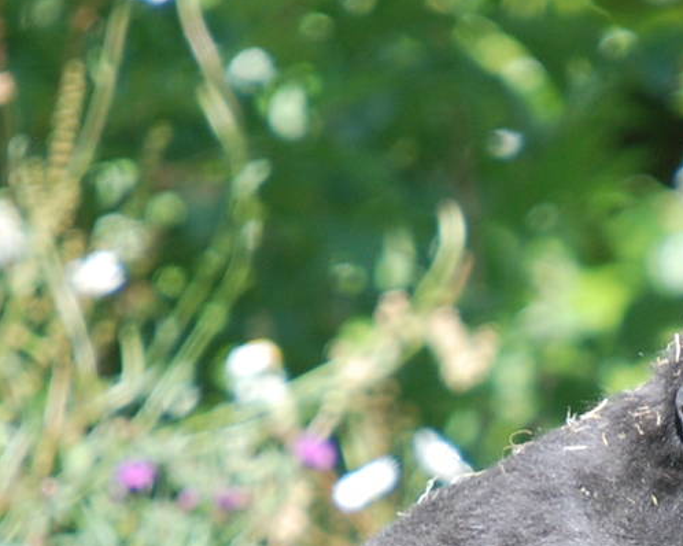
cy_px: 630
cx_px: 635
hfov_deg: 0.9
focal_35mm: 2264
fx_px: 45747
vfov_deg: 0.7
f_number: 6.3
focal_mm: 500
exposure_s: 1/250
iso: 400
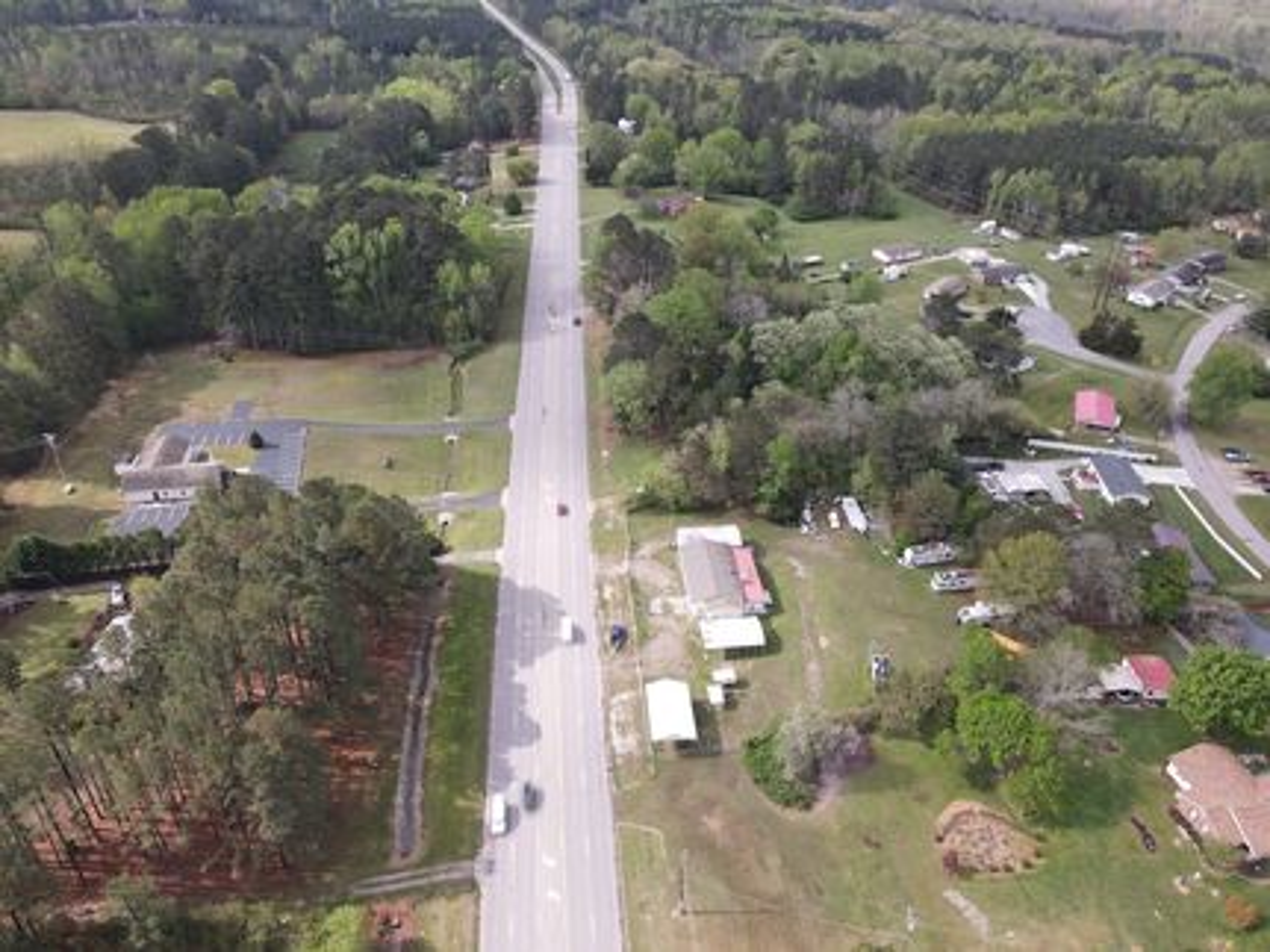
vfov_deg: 56.8
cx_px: 635
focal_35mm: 24
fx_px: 880
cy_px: 476
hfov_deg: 71.6
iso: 150
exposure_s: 1/15
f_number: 2.8
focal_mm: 4.5
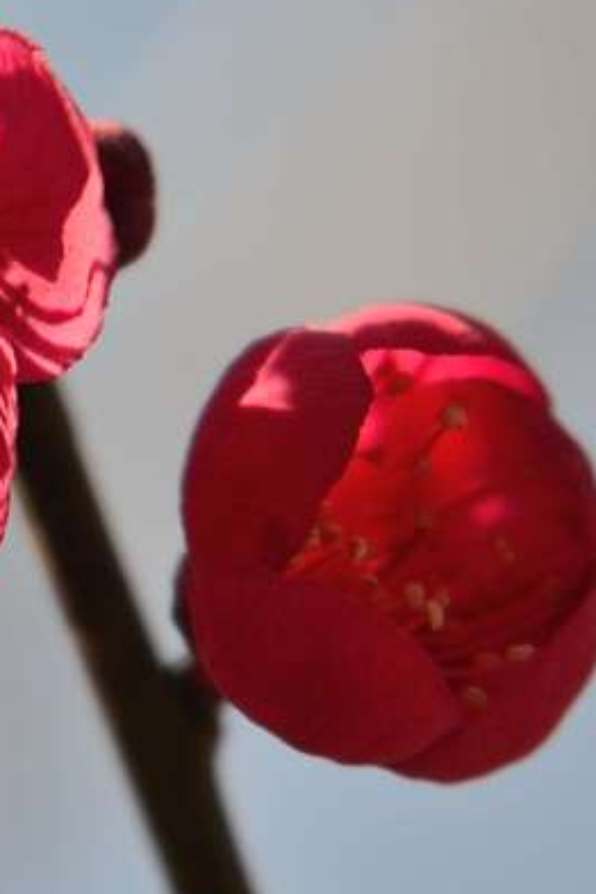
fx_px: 19393
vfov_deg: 2.6
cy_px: 268
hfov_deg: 1.8
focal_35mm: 781
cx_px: -168
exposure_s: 1/320
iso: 160
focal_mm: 200
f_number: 5.6
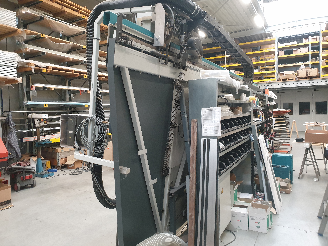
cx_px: 164
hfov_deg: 67.3
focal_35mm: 26
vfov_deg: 53.1
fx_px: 246
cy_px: 123
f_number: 2.4
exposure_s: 1/33
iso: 320
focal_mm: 4.3
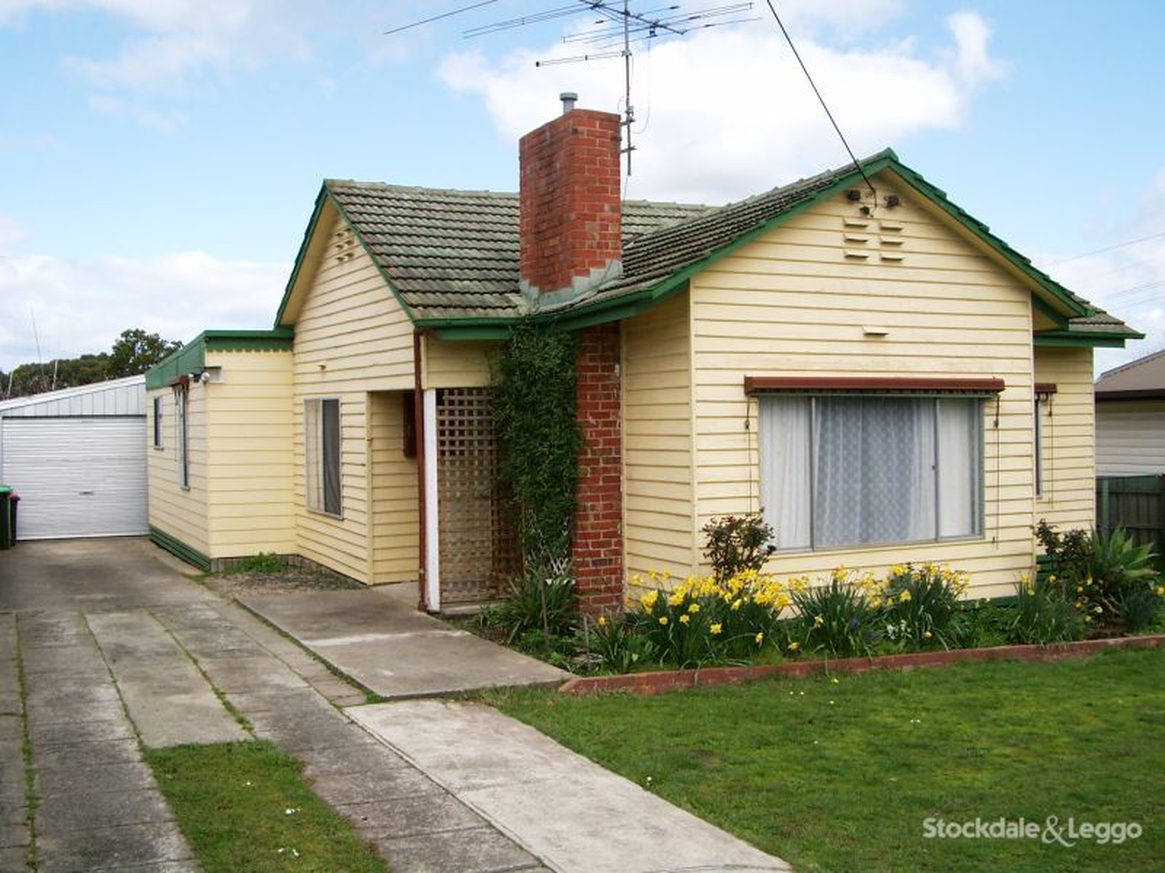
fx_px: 1245
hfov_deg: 50.1
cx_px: 582
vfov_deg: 38.7
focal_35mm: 37
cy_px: 436
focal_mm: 7.6
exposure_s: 1/640
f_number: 5
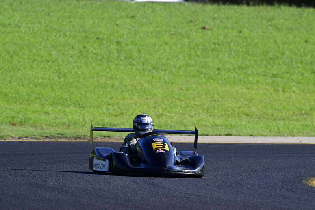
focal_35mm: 600
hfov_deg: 3.4
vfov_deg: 2.3
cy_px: 105
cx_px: 158
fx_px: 5249
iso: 640
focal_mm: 600
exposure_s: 1/640
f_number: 11
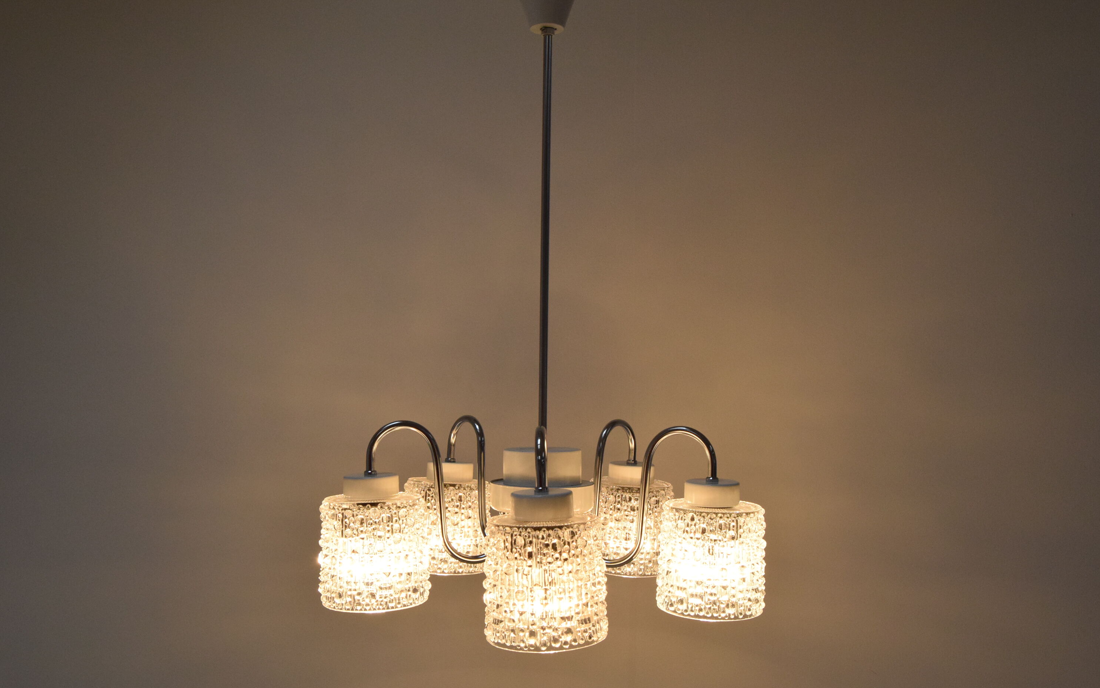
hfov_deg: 56.7
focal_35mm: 34
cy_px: 365
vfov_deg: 37.3
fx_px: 1019
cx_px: 549
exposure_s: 1/320
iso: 1600
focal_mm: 22
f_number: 9
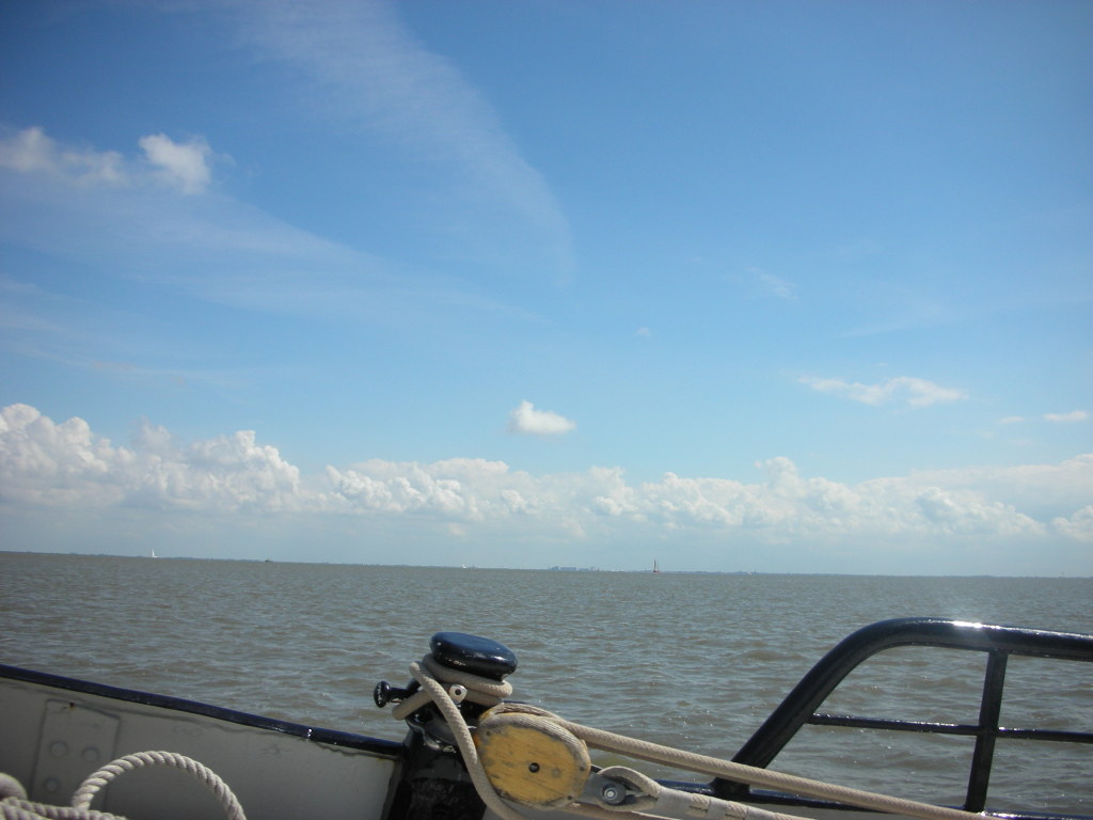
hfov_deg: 52.6
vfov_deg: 40.7
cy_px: 410
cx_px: 546
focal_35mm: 35
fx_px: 1105
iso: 50
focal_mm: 5.8
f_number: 8.5
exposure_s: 1/150
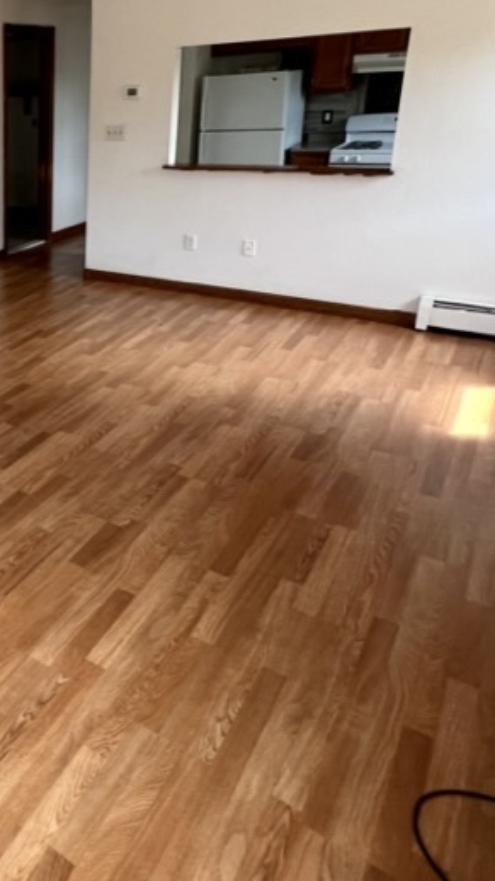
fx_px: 654
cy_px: 296
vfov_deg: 66.2
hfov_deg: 32.1
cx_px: -139
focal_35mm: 28
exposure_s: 1/99
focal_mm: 1.57
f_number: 1.8
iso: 80
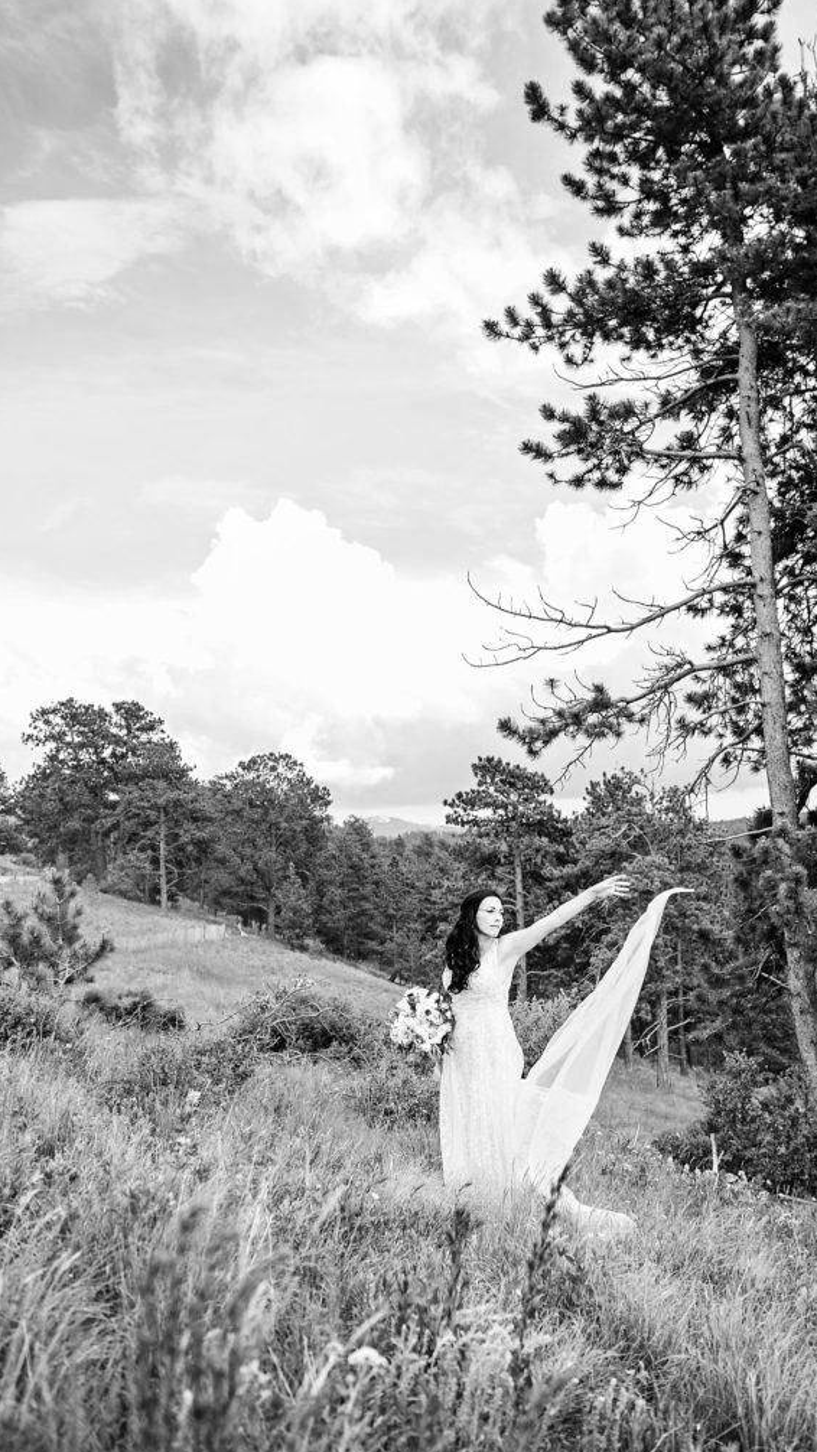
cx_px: 489
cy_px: 722
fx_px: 1232
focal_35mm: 32
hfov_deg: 36.6
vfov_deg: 61.0
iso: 64
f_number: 3.2
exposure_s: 1/320
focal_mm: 30
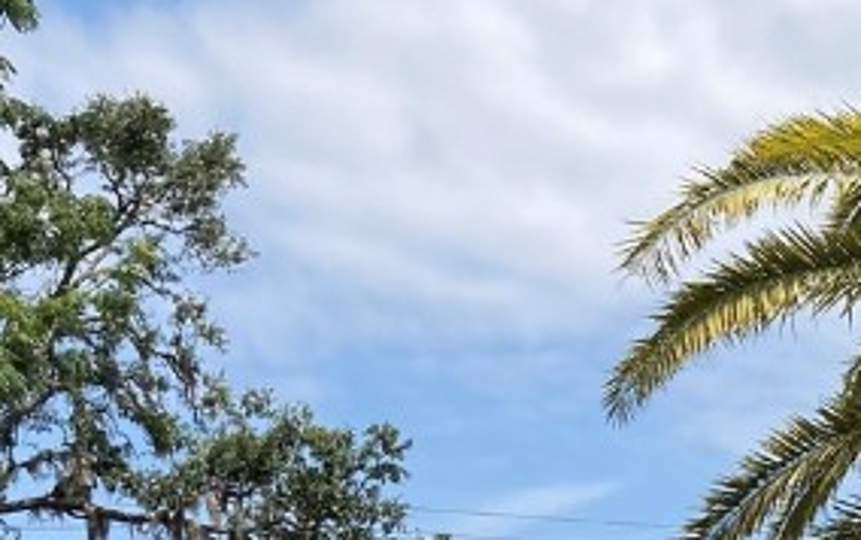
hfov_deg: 18.7
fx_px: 2513
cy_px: 983
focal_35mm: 107
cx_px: 940
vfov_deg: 11.4
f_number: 1.8
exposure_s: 1/2088
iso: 20
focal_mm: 3.99
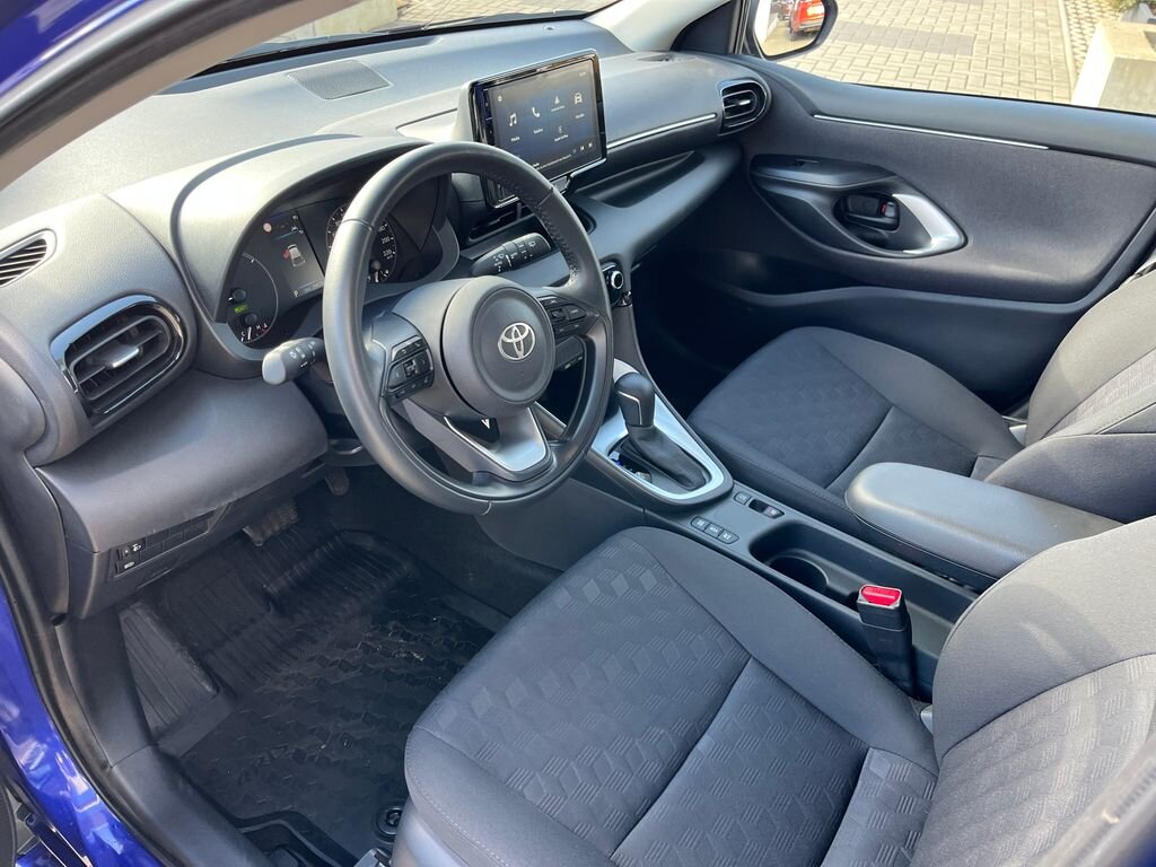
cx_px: 578
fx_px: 868
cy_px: 434
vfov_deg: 53.1
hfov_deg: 67.3
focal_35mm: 26
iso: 125
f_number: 1.6
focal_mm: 5.1
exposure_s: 1/121
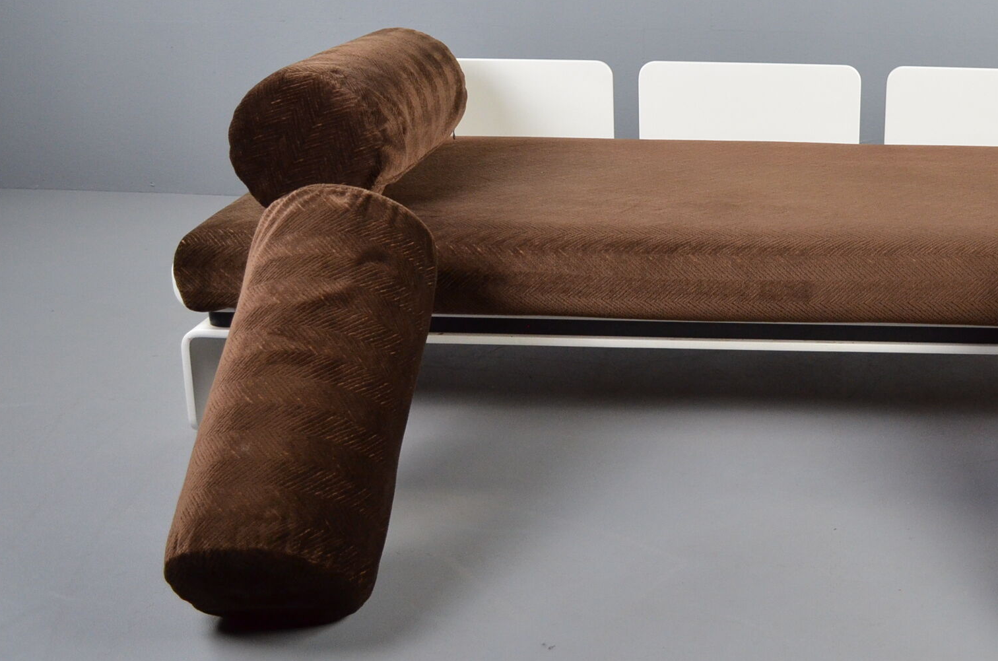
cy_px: 192
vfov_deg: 30.0
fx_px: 1217
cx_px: 783
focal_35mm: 44
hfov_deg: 42.8
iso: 1250
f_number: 3.5
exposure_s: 1/125
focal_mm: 18
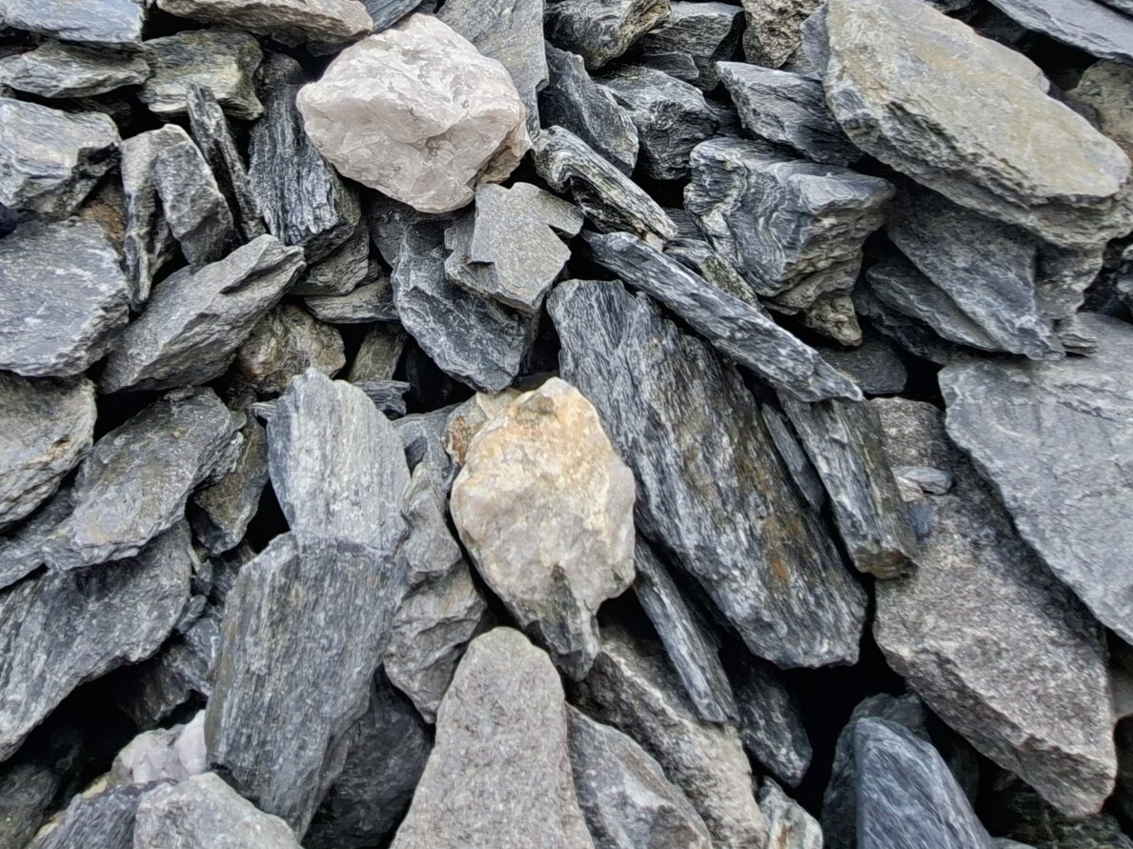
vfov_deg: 43.5
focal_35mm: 28
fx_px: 916
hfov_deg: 62.9
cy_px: 24
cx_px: 450
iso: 40
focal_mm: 1.74
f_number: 2.2
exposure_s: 1/349
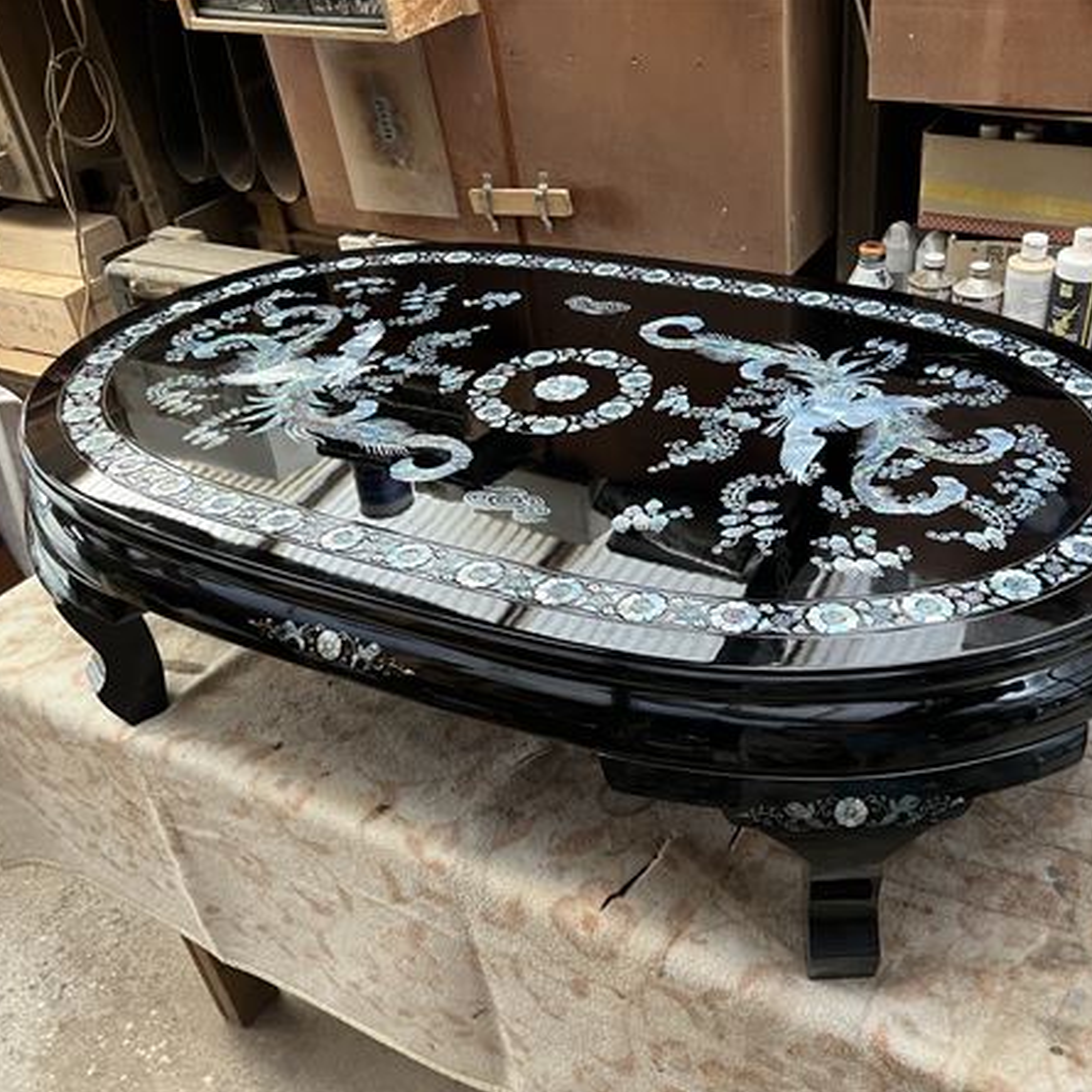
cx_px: 680
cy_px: 547
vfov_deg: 52.5
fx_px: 1106
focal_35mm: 31
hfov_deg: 52.0
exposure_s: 1/60
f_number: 1.5
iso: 320
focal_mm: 5.7
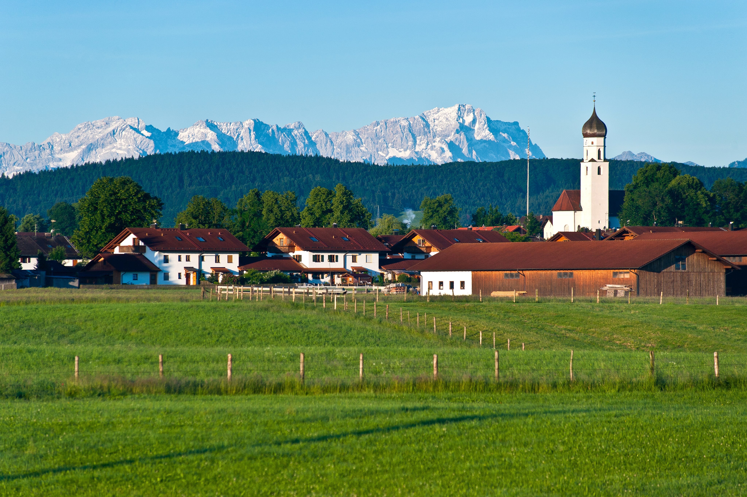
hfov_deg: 10.3
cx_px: 374
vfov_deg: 6.9
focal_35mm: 200
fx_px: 4147
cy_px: 248
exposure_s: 1/320
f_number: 5.6
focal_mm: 200
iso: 200
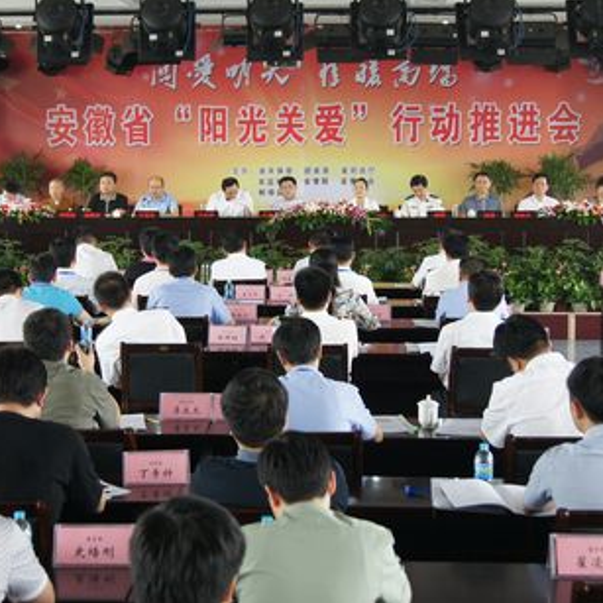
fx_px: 1433
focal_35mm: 73
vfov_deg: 23.8
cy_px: 280
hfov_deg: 23.7
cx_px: 230
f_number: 5
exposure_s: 1/80
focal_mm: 35
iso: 800
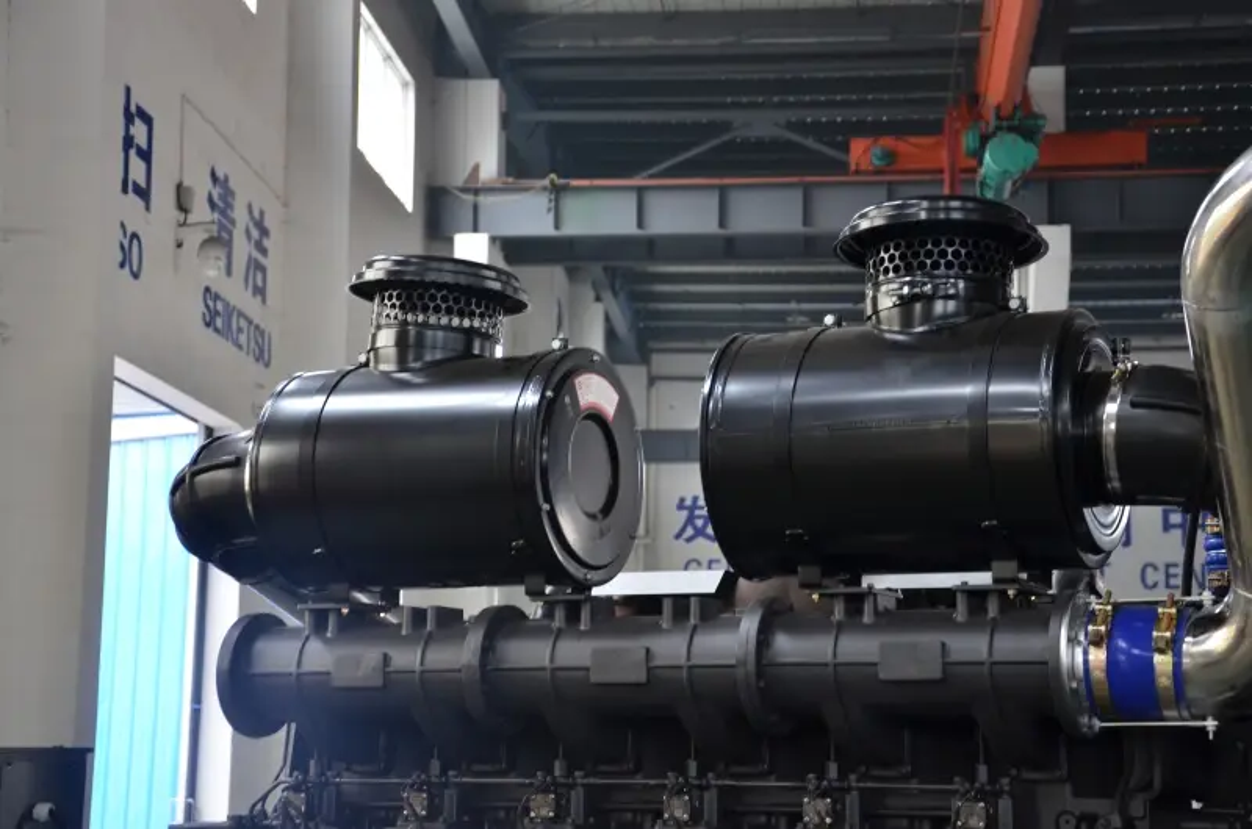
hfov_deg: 28.1
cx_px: 626
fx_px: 2499
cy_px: 414
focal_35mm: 72
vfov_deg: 18.8
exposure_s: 1/30
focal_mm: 48
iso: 400
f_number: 4.8
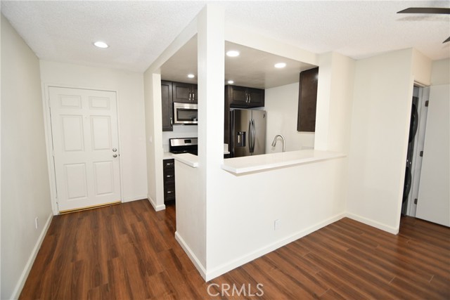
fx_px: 188
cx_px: 225
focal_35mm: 15
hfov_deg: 100.4
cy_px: 150
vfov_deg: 77.4
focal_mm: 10
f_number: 4
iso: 320
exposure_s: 1/60
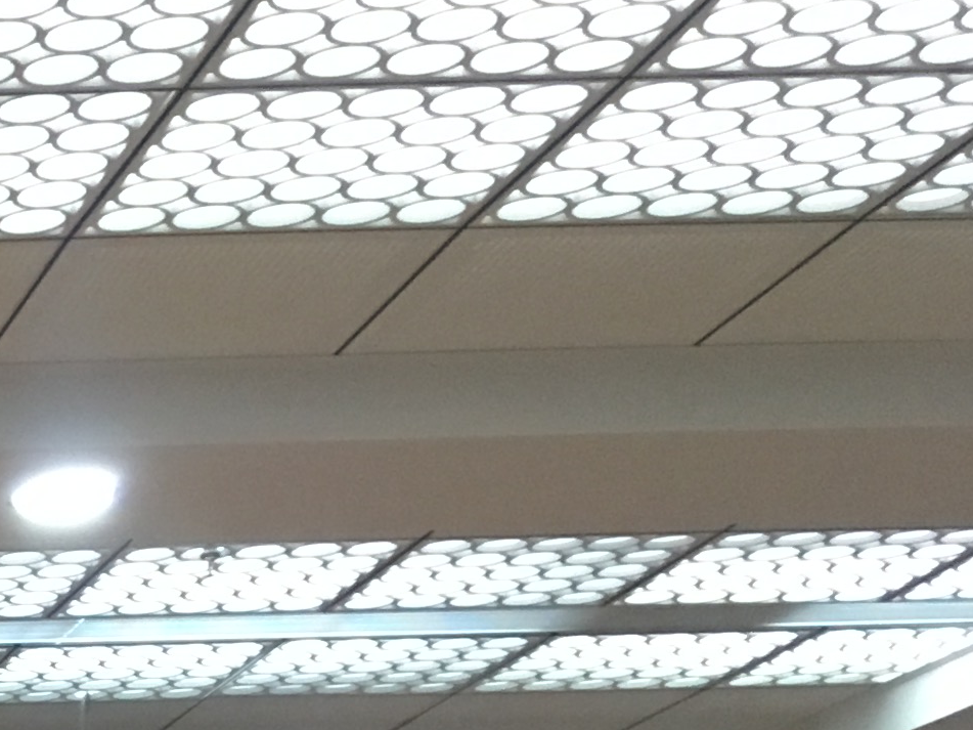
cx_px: -987
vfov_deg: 10.8
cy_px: 1534
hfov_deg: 13.6
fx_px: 3457
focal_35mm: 123
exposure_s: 1/33
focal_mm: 4.15
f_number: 2.2
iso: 200
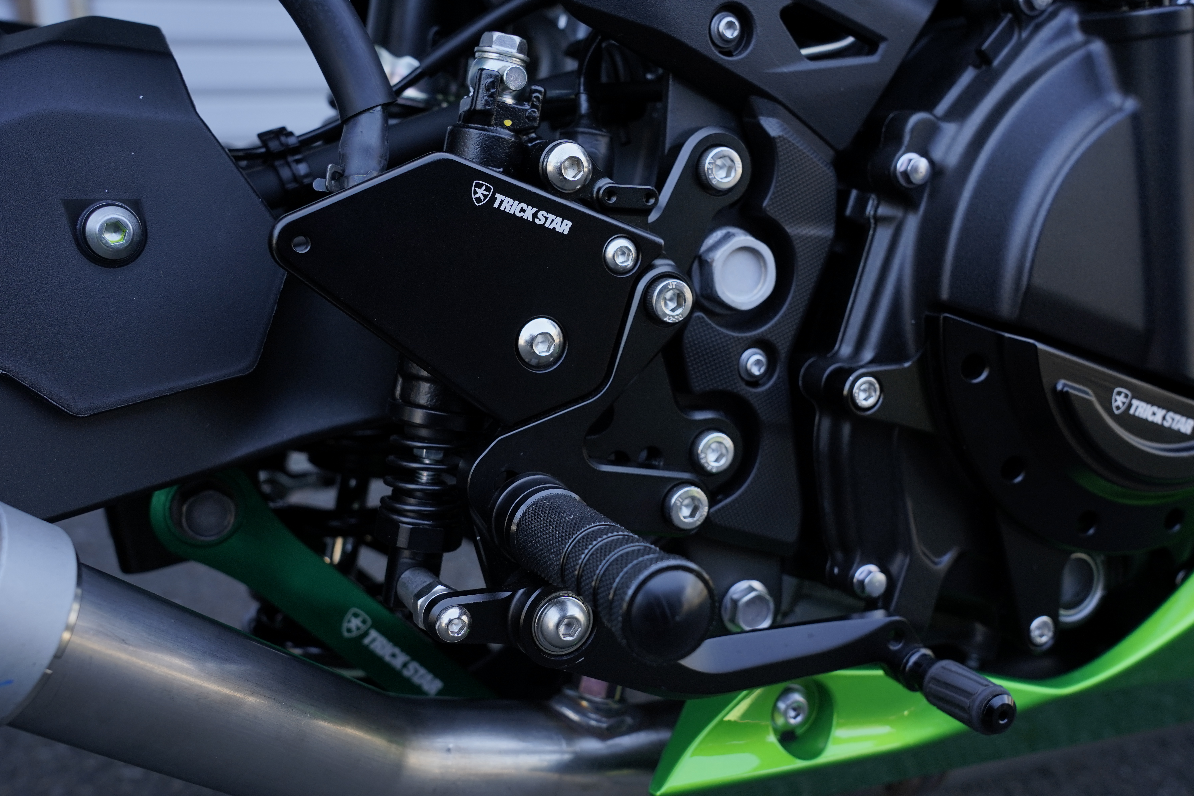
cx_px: 597
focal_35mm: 40
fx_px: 1327
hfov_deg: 48.5
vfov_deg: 33.4
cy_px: 398
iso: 250
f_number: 7.1
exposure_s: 1/100
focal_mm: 40
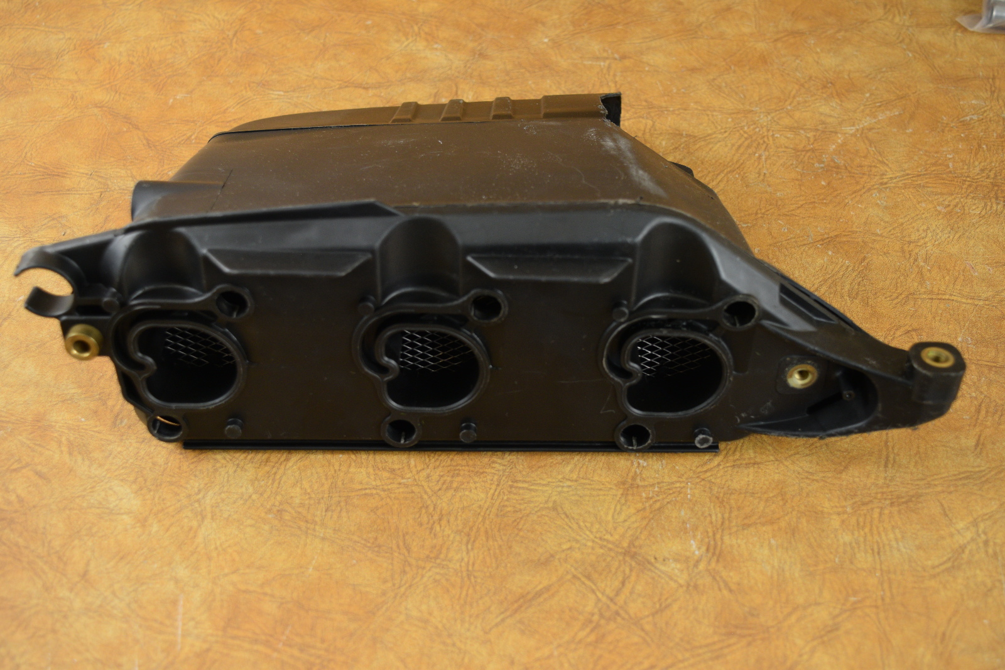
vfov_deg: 30.8
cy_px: 335
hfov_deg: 45.0
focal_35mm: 44
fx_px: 1214
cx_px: 502
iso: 400
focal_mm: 29
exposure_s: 1/160
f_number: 6.3
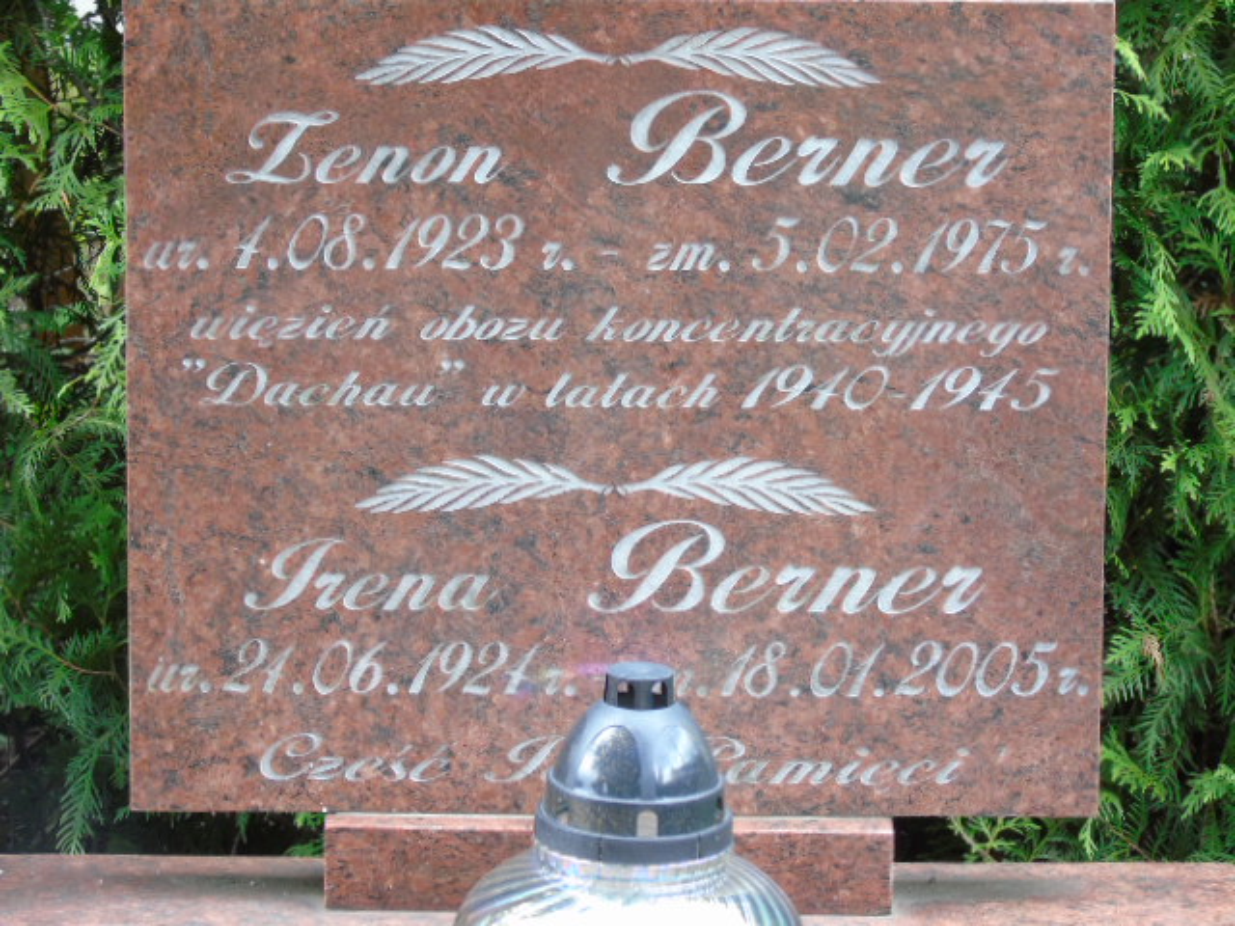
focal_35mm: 162
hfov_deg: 12.2
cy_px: 463
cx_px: 618
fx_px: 5780
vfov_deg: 9.2
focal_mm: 29
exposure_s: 1/80
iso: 400
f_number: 4.9
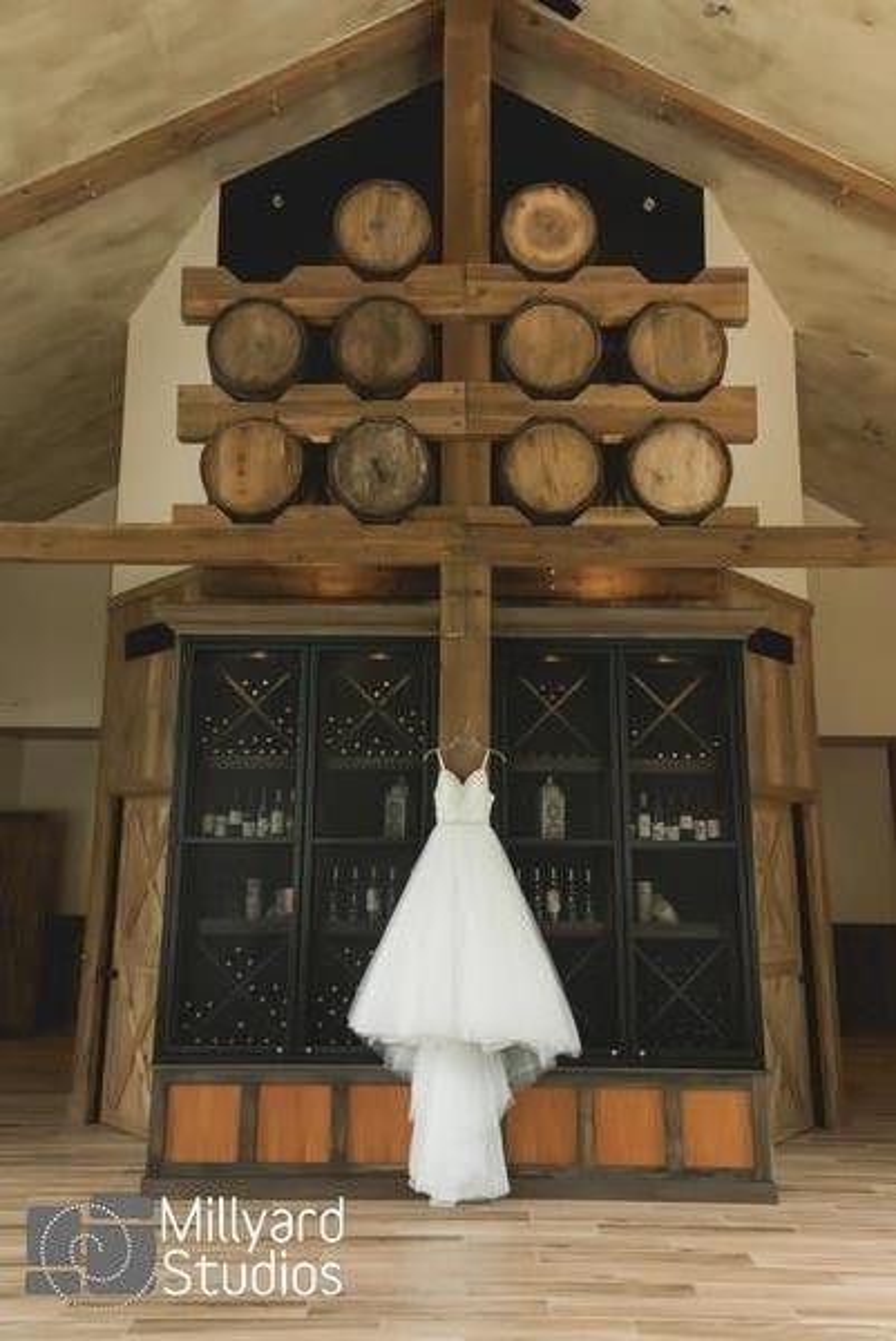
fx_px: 894
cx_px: 448
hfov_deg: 53.2
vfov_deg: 73.7
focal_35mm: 24
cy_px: 670
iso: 1600
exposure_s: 1/200
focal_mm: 24
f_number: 6.3
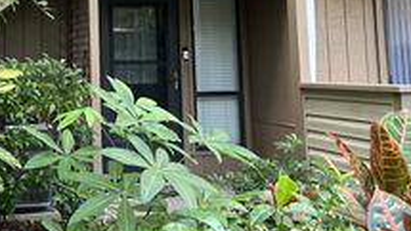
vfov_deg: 17.6
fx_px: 719
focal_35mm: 66
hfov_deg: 31.3
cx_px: 97
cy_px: -30
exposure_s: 1/121
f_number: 1.5
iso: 64
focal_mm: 5.7
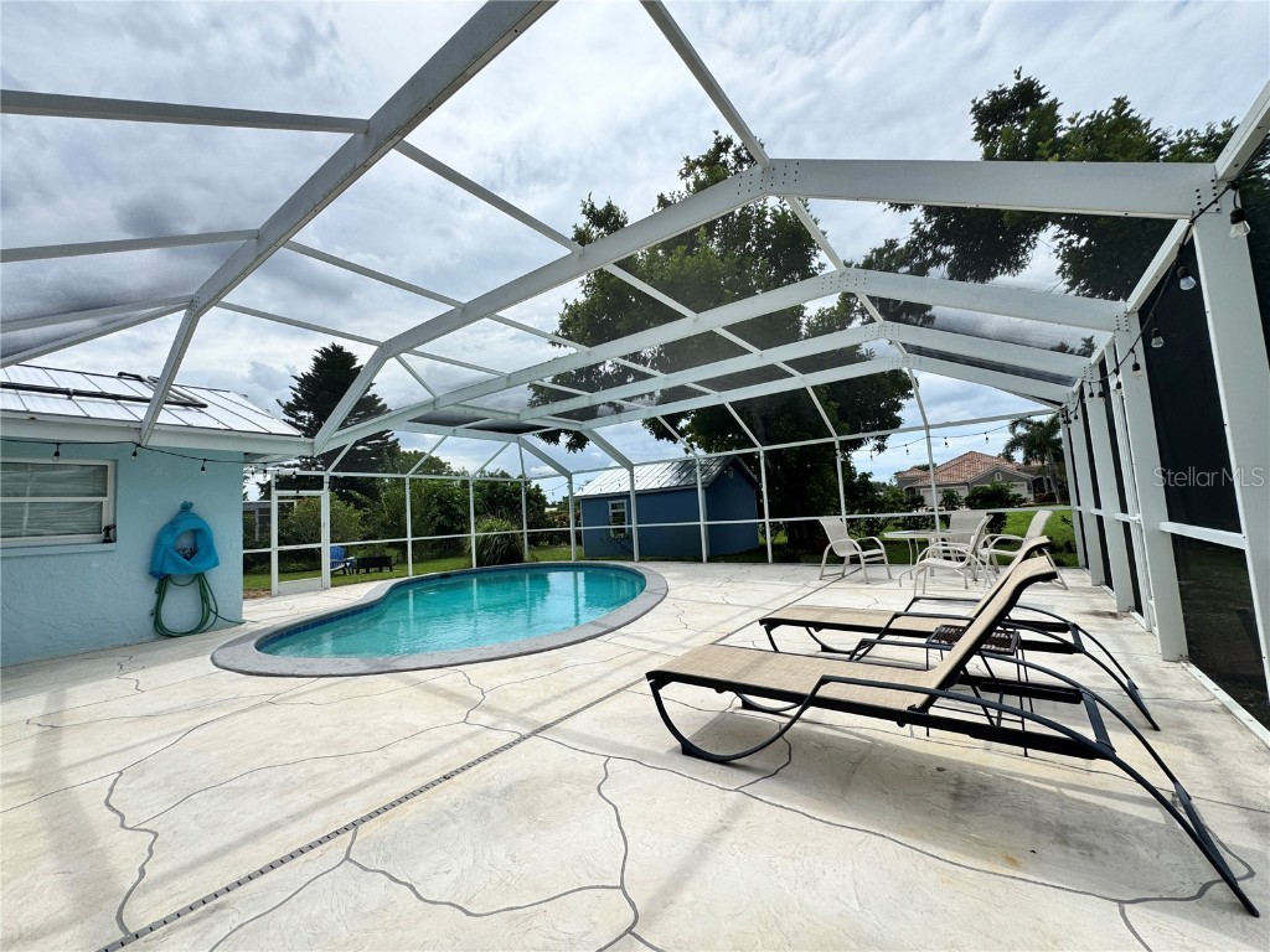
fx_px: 514
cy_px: 476
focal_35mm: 14
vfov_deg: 85.7
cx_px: 635
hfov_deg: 102.1
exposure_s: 1/1198
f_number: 2.2
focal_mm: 2.22
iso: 50
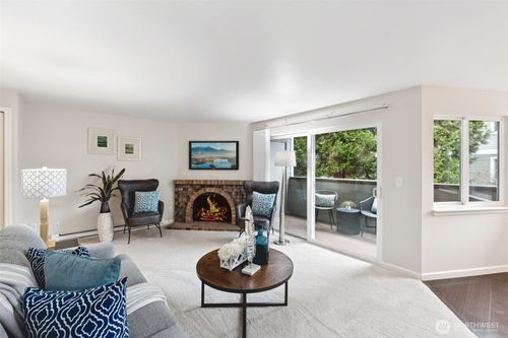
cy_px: 169
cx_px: 254
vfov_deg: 77.3
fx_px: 212
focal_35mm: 15
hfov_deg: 100.4
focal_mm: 10
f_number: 9
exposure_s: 1/2.5
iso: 200
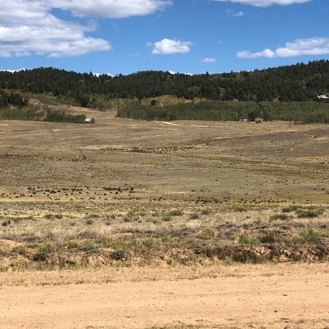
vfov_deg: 18.4
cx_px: 175
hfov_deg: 18.5
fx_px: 1011
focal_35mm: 94
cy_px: 115
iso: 20
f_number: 2.8
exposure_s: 1/1066
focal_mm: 6.6
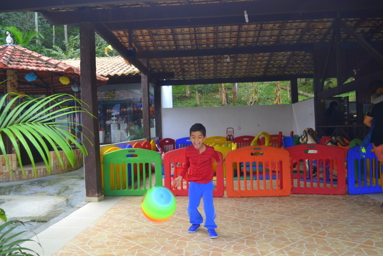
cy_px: 128
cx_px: 192
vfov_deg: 40.0
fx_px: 351
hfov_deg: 57.2
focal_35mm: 33
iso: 200
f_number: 4
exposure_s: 1/125
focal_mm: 22
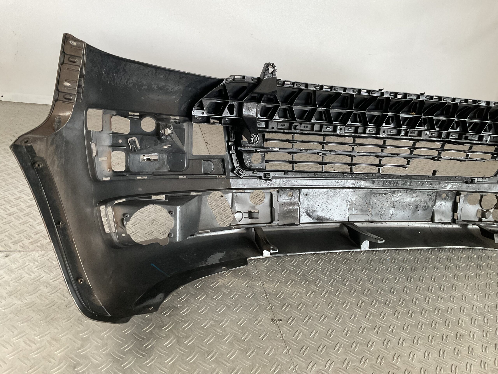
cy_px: 187
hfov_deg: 61.7
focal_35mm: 29
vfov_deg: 48.2
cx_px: 249
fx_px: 417
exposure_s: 1/60
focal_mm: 3
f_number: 1.8
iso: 160
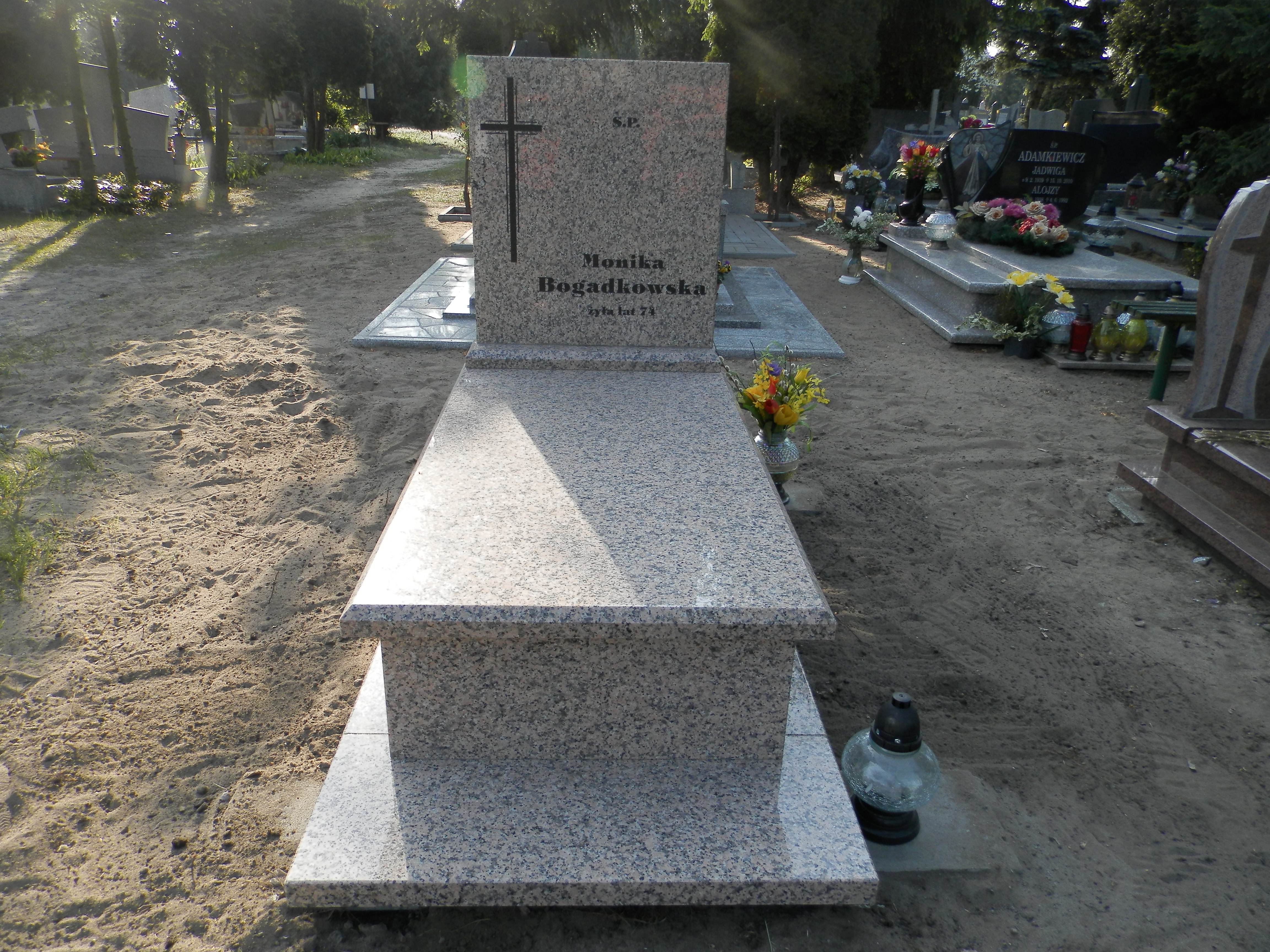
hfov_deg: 69.4
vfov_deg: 54.9
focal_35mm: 25
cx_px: 635
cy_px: 476
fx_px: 917
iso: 80
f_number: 3.1
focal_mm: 4.5
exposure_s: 1/320
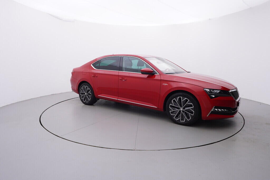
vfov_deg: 56.2
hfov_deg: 77.3
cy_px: 90
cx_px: 135
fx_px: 169
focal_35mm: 22
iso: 200
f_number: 5
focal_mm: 15
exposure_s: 1/80
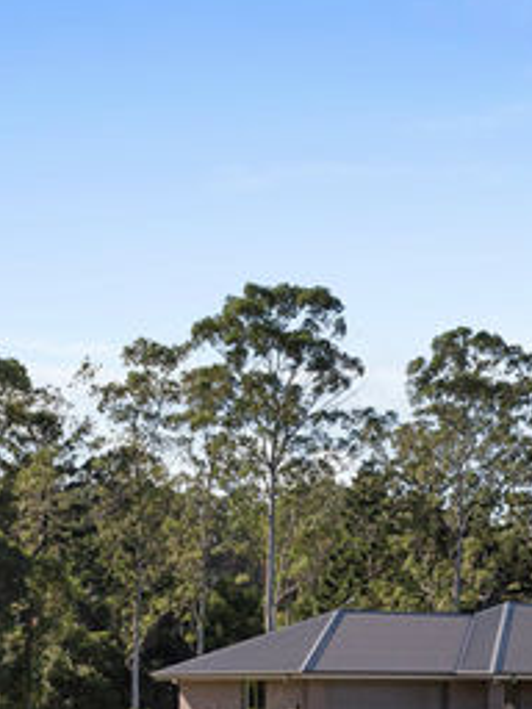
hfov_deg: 20.4
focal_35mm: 72
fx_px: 1475
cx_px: 346
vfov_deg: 25.6
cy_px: 723
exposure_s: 1/1000
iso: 200
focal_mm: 24
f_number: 9
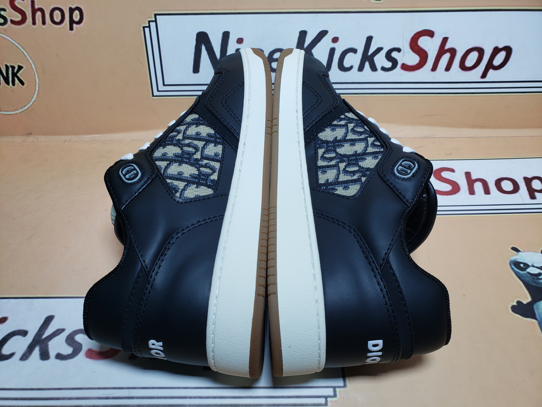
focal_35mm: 26
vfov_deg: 53.1
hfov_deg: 67.3
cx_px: 271
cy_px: 204
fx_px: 407
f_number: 2.4
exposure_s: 1/301
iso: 50
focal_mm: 4.3
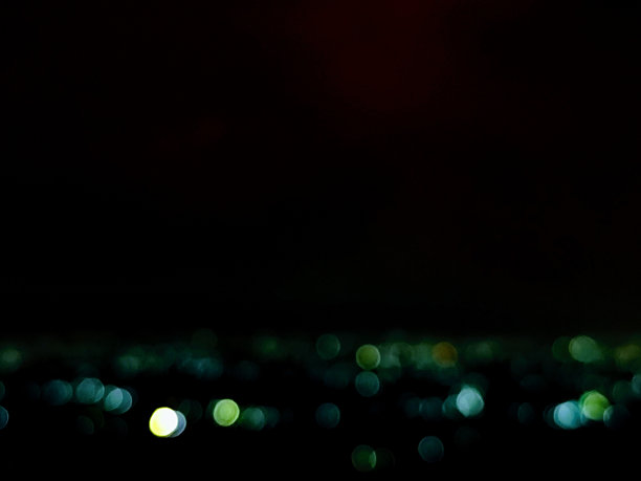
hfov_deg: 38.9
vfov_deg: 29.7
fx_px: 907
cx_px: 320
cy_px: 240
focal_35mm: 49
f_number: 1.65
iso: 12800
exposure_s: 1/14.3
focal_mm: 6.19
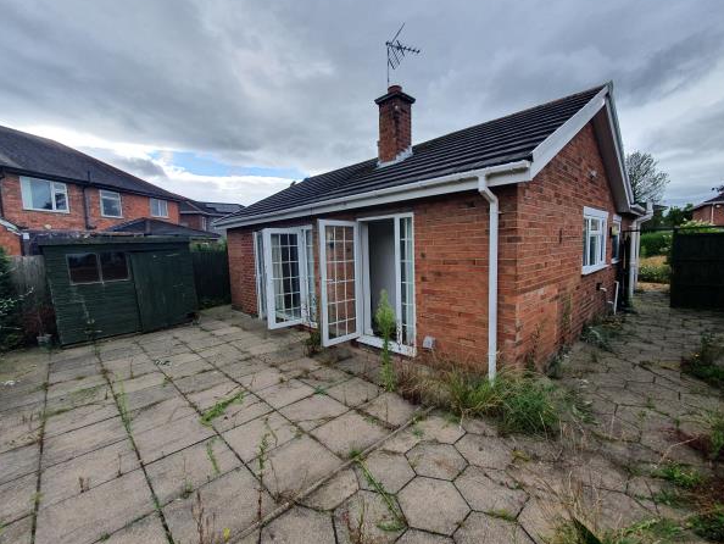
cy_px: 274
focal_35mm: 14
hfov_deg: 102.0
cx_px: 368
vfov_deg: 85.7
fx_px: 293
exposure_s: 1/325
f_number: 2.2
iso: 50
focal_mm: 1.8
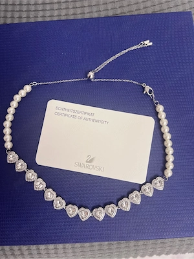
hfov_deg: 53.1
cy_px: 130
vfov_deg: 67.3
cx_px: 97
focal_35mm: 26
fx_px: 194
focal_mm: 5.7
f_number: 1.5
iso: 80
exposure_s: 1/121
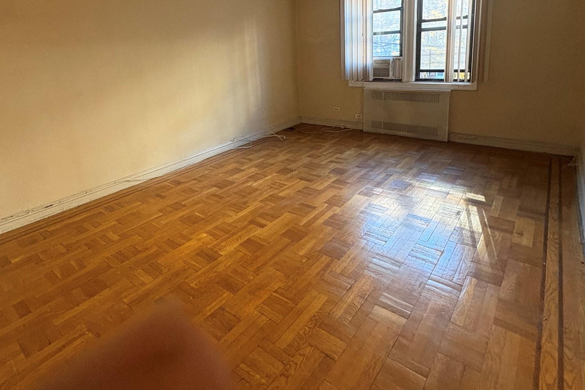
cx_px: 249
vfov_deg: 57.1
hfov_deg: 80.7
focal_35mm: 21
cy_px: 107
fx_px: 341
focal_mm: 2.22
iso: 400
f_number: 2.2
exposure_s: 1/60
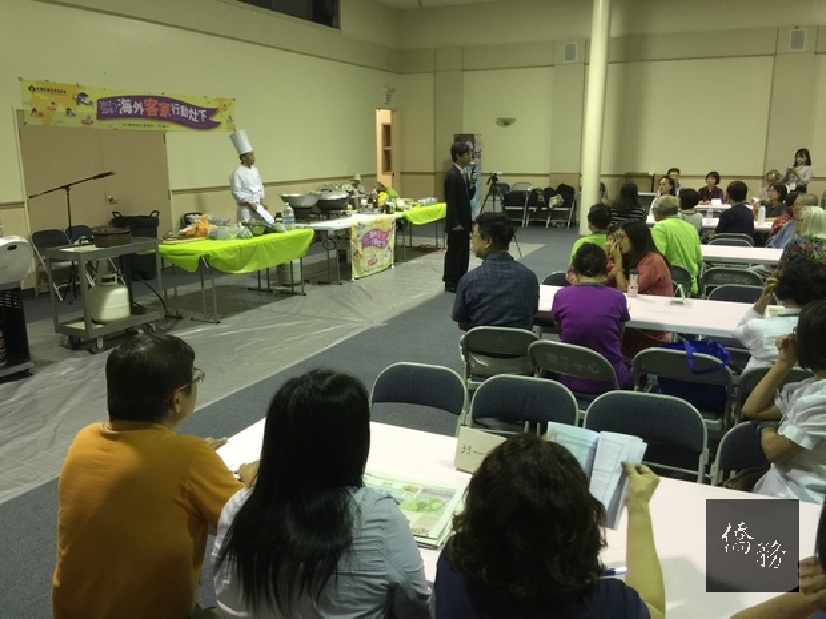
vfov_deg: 48.2
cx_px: 413
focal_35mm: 29
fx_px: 692
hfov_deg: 61.7
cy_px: 310
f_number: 2.2
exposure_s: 1/15
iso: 80
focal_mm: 4.15
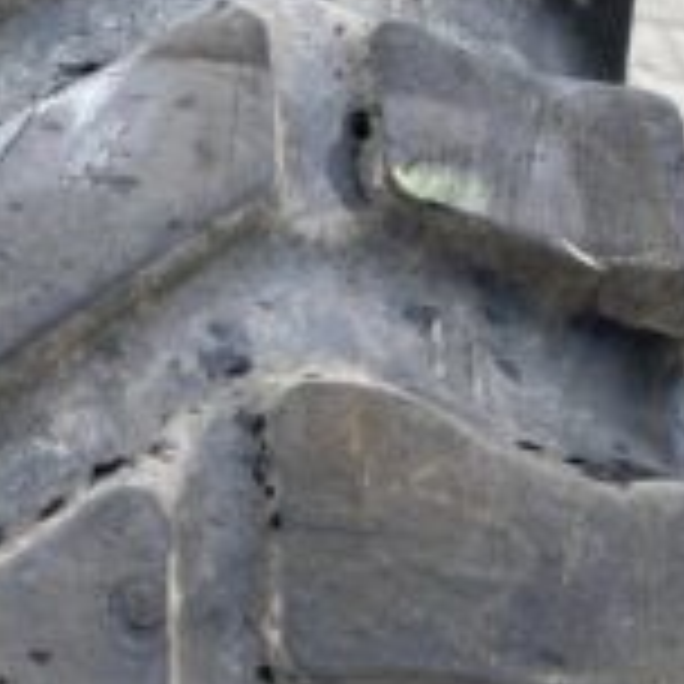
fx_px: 1453
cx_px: 18
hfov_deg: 25.3
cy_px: 241
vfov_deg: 26.4
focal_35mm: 65
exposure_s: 1/122
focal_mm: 4.25
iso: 32
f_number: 1.8
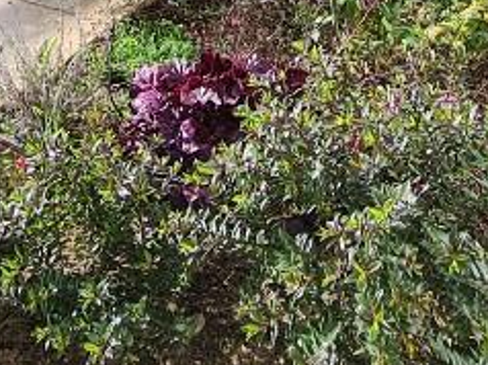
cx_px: 238
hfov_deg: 34.4
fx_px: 789
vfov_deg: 18.8
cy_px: -324
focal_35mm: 56
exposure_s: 1/1060
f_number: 2.2
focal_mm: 2.2
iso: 50
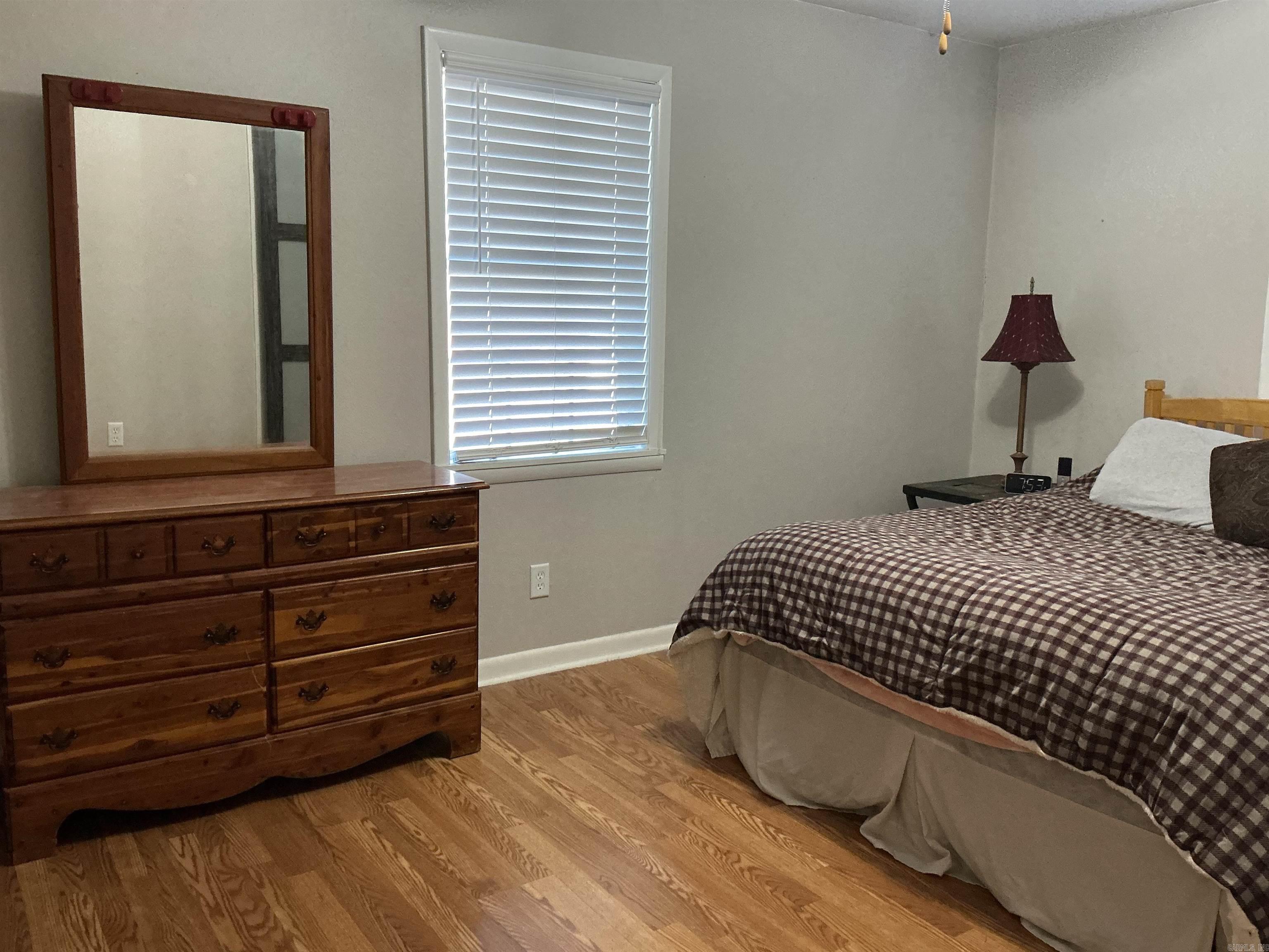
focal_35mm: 28
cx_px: 634
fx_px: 1026
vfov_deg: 49.7
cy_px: 476
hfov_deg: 63.4
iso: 200
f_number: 1.8
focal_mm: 3
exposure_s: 1/40
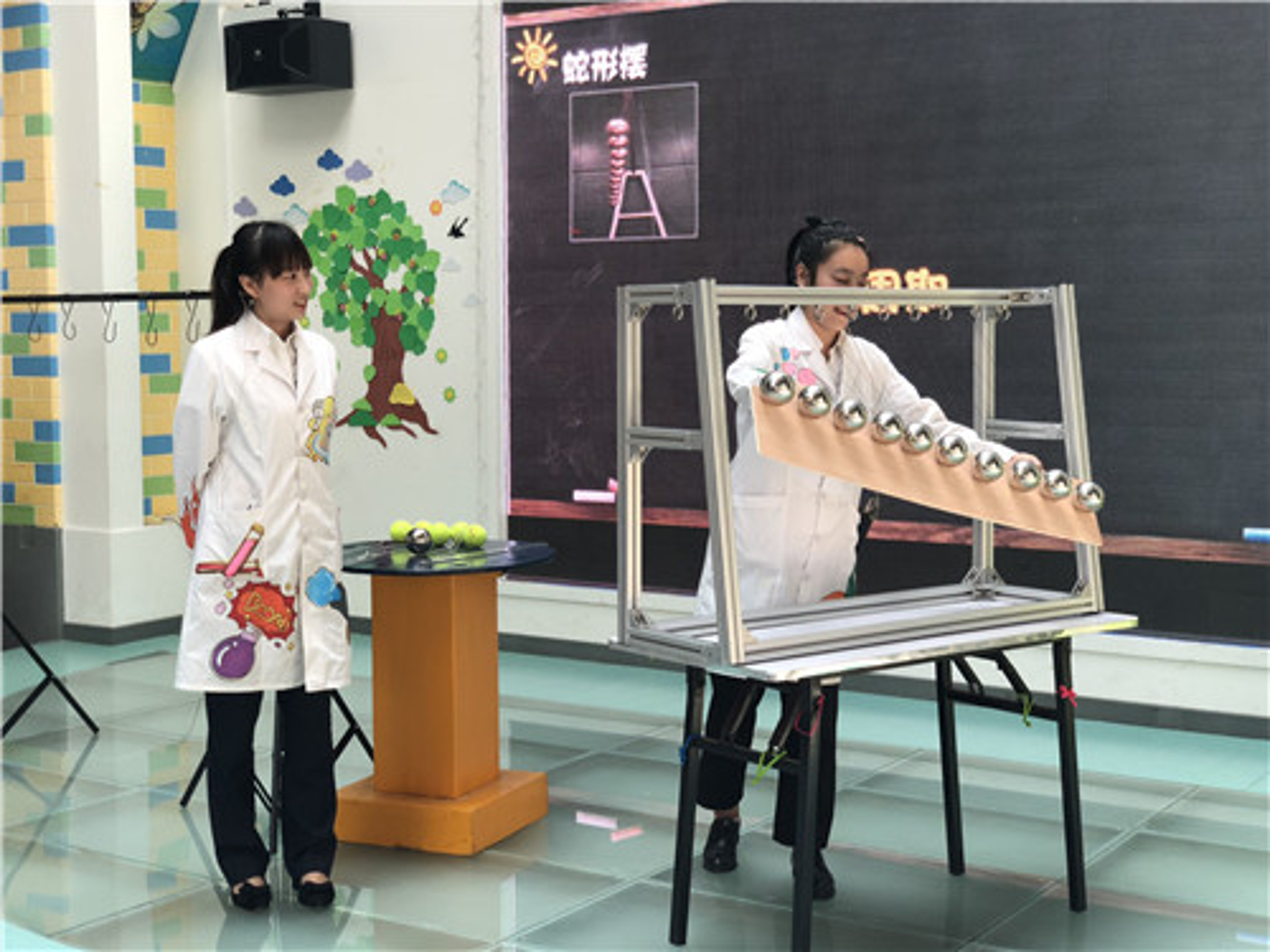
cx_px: 635
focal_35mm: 52
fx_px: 1908
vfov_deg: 28.0
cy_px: 476
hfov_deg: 36.8
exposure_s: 1/51
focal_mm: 6
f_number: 2.4
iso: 32
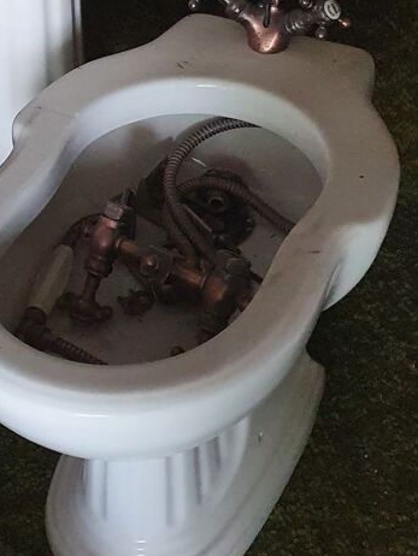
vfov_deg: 51.3
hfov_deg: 39.4
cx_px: 157
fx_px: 579
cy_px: 302
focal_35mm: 36
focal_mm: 4.32
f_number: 1.5
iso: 640
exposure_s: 1/40
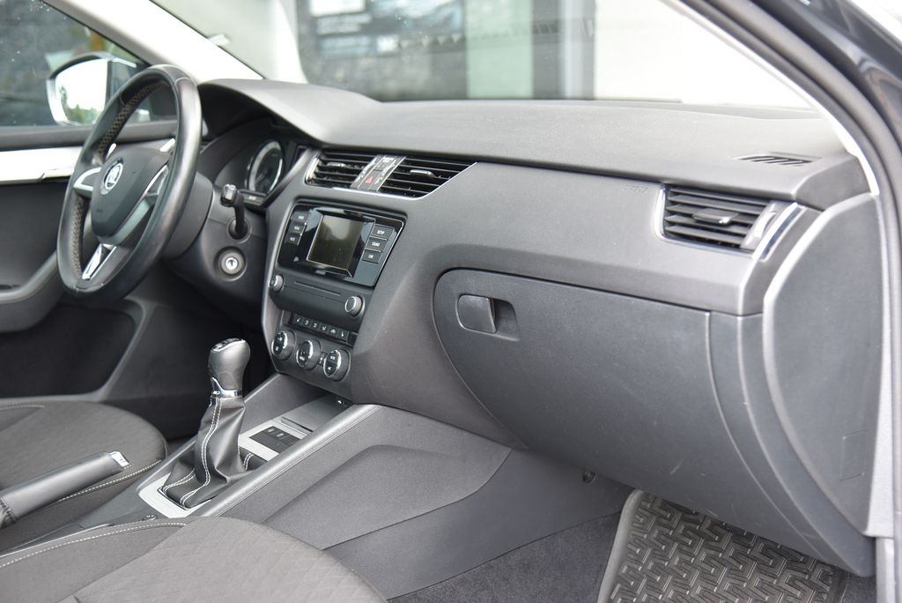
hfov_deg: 41.1
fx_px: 1203
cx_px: 451
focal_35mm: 48
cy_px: 302
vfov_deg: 28.1
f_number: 4
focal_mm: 48
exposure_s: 1/60
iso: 500
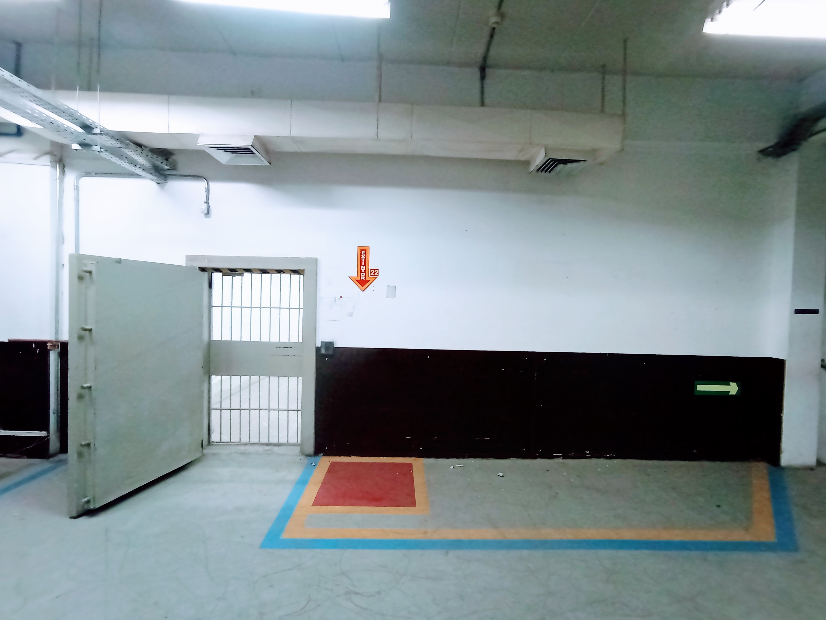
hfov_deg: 94.5
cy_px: 310
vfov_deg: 78.1
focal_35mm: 16
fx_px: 382
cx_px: 413
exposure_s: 1/30
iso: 386
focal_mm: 1.65
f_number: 2.2
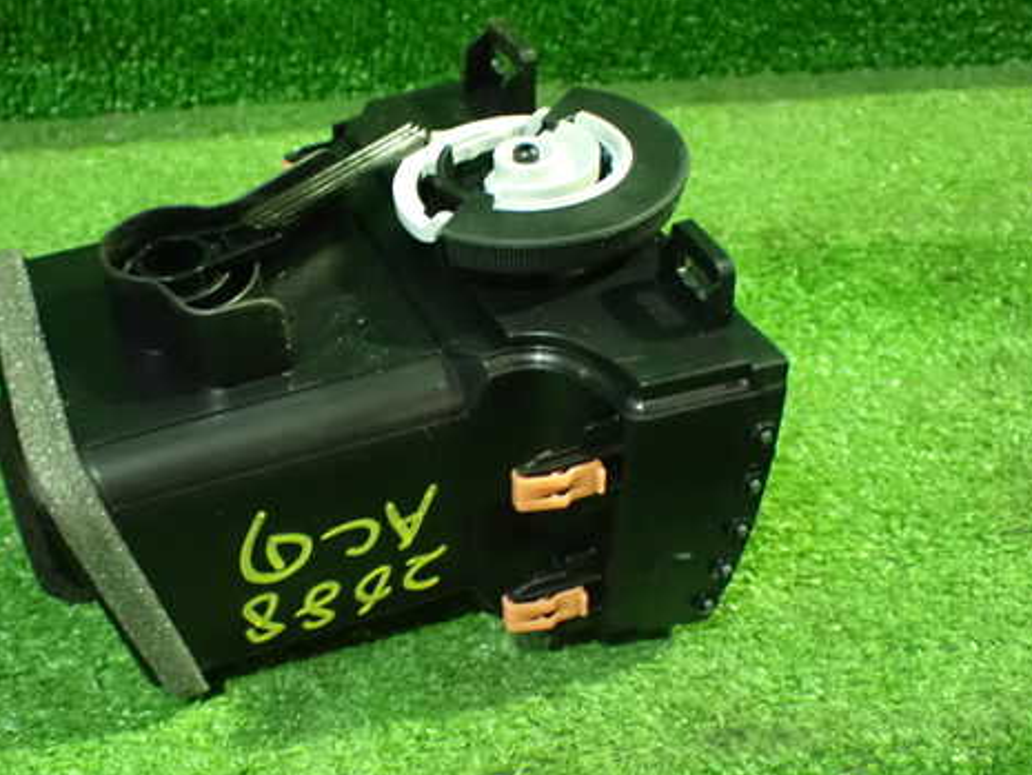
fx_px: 1461
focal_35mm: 49
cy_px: 429
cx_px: 380
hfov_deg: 38.6
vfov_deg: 29.7
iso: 1600
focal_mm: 6.83
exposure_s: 1/25
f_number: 2.7
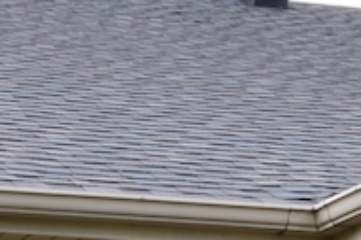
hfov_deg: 10.2
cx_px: 36
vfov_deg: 6.5
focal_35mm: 201
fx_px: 2014
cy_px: 569
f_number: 10
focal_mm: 20
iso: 200
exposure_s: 1/80
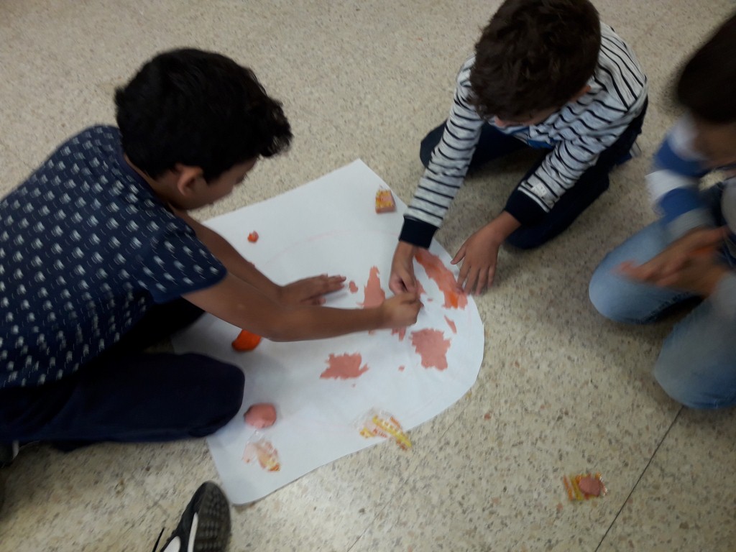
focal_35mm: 28
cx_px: 368
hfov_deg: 63.4
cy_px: 276
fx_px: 595
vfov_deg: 49.7
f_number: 1.9
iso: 64
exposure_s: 1/33
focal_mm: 3.7
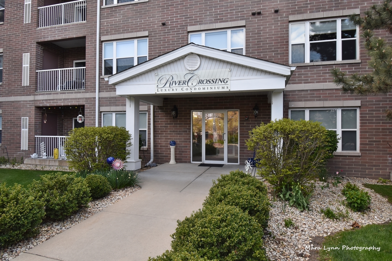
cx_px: 196
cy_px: 130
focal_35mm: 21
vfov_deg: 59.5
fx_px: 229
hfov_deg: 81.2
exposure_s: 1/200
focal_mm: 14
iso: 400
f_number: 7.1
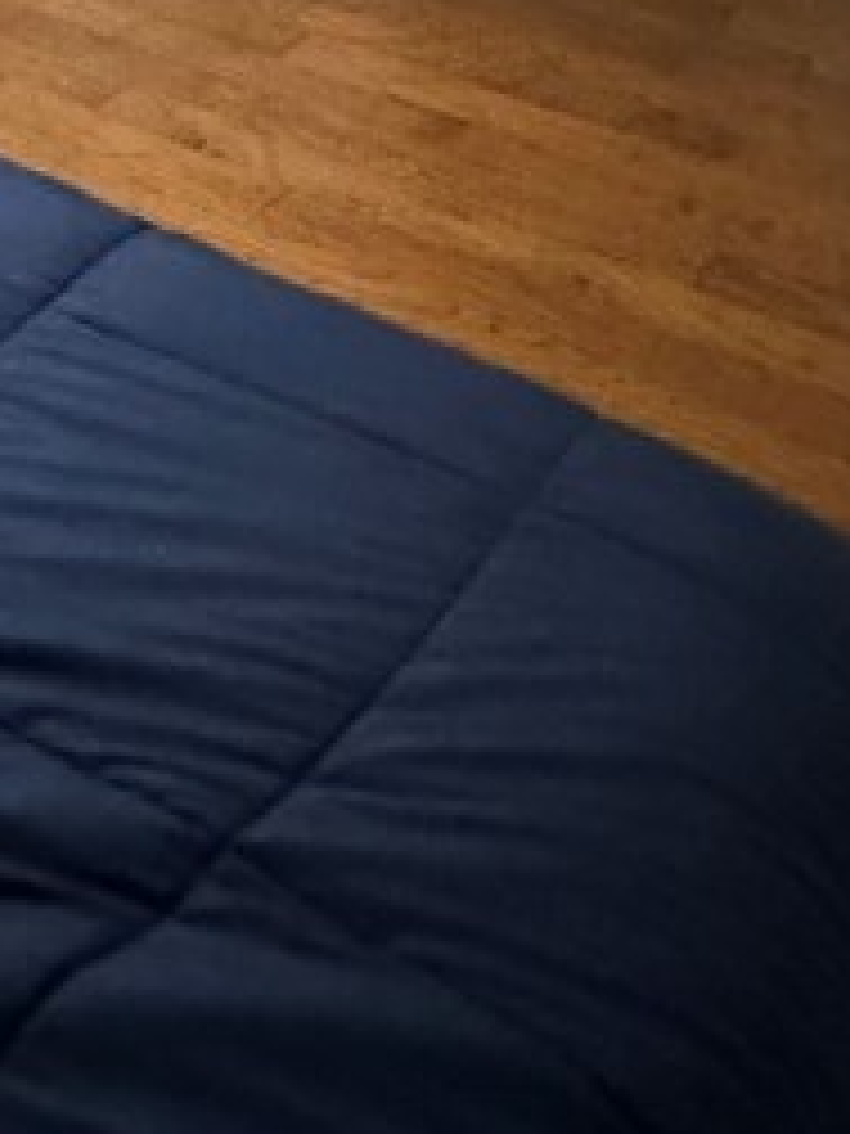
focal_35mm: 57
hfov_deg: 23.6
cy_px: -446
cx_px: -153
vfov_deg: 26.8
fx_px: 1866
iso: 1000
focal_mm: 2.22
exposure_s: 1/60
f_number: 2.2
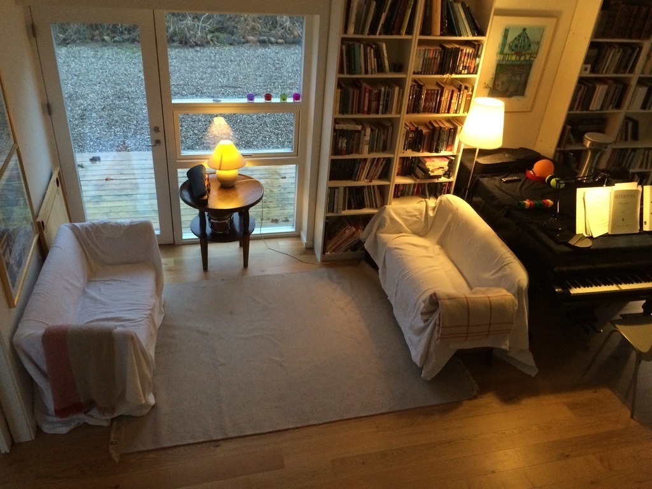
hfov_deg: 61.7
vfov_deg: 48.2
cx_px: 326
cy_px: 244
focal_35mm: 29
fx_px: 546
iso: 250
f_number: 2.2
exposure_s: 1/30
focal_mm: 4.15
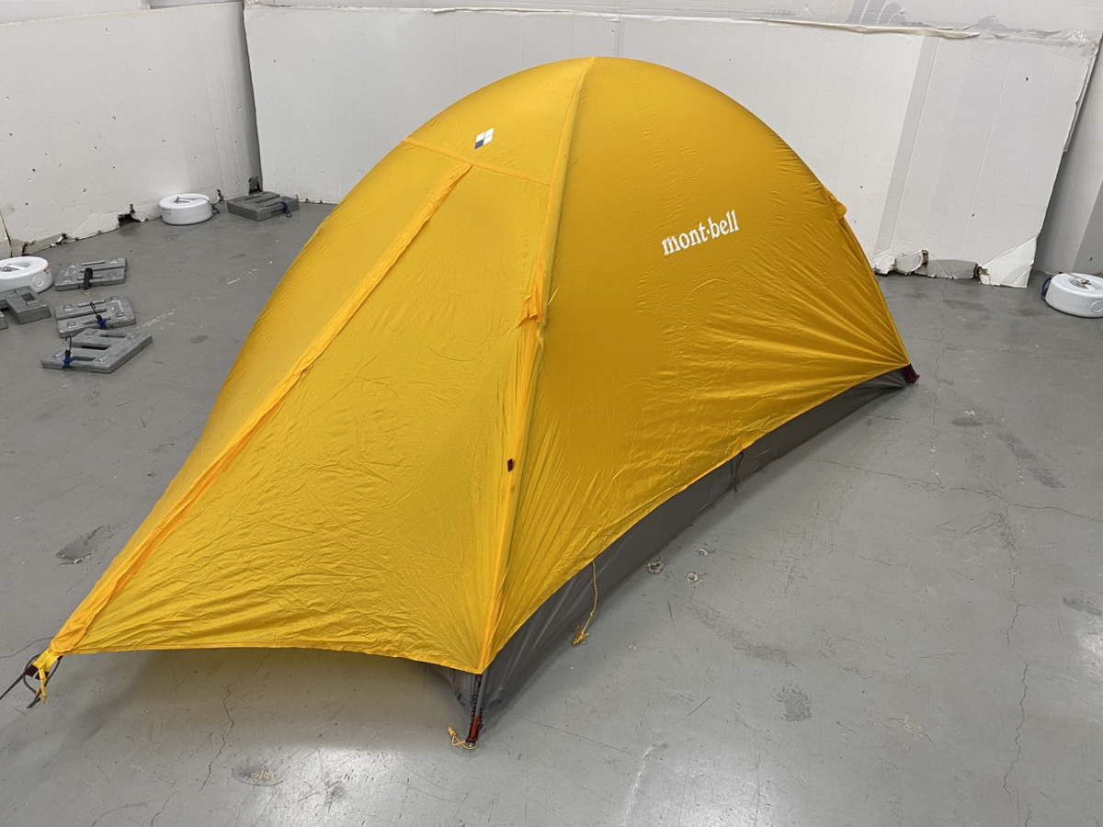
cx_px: 552
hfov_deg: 67.3
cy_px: 414
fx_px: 828
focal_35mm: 26
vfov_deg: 53.1
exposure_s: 1/50
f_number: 1.8
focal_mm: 4.25
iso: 64
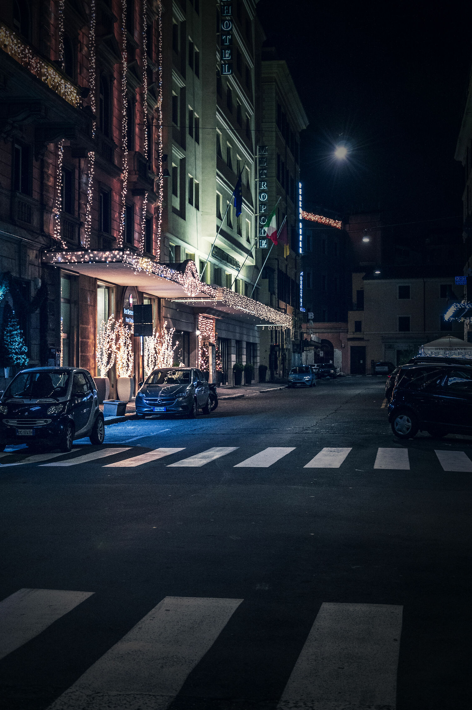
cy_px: 343
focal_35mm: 54
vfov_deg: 36.9
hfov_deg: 25.0
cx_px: 224
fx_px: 1064
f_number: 4.2
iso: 1600
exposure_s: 1/30
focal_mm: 34
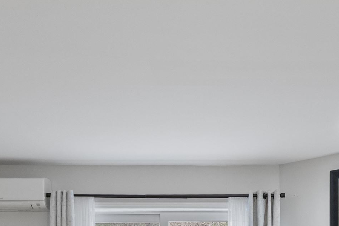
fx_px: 490
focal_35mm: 52
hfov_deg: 37.9
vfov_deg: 22.8
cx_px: 215
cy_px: 303
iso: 640
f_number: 6.3
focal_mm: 11
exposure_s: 1/1.25
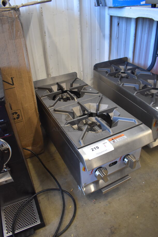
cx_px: 79
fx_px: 177
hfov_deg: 48.0
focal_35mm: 27
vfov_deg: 67.3
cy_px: 118
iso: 1250
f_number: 3.5
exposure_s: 1/125
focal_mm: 18
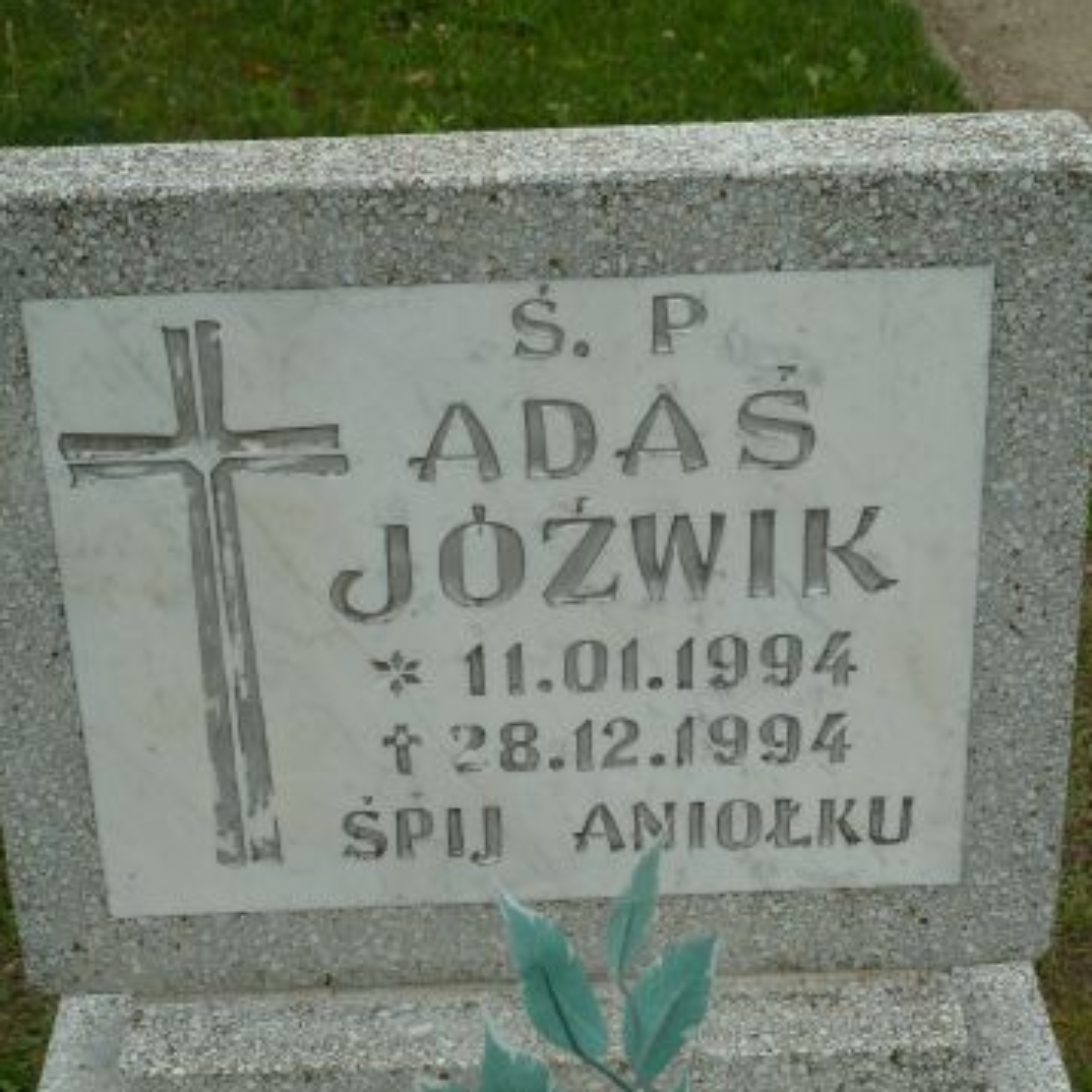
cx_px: 546
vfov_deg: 24.5
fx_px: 2498
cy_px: 723
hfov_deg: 24.7
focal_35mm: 70
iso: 80
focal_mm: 9.7
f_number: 3.9
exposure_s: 1/160
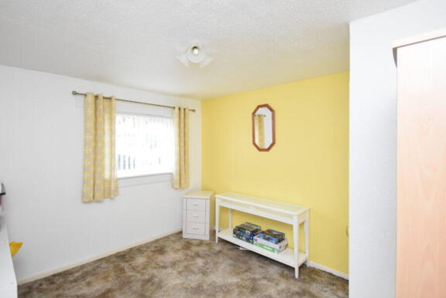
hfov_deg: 93.1
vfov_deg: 70.5
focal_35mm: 17
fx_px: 211
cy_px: 143
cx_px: 210
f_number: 4
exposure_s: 1/60
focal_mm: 10
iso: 2800
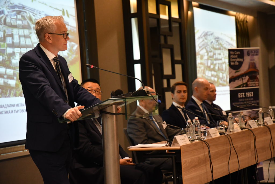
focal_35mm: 93
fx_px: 710
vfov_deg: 14.7
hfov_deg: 21.9
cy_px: 92
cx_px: 138
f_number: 4
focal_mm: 62
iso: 3200
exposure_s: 1/125
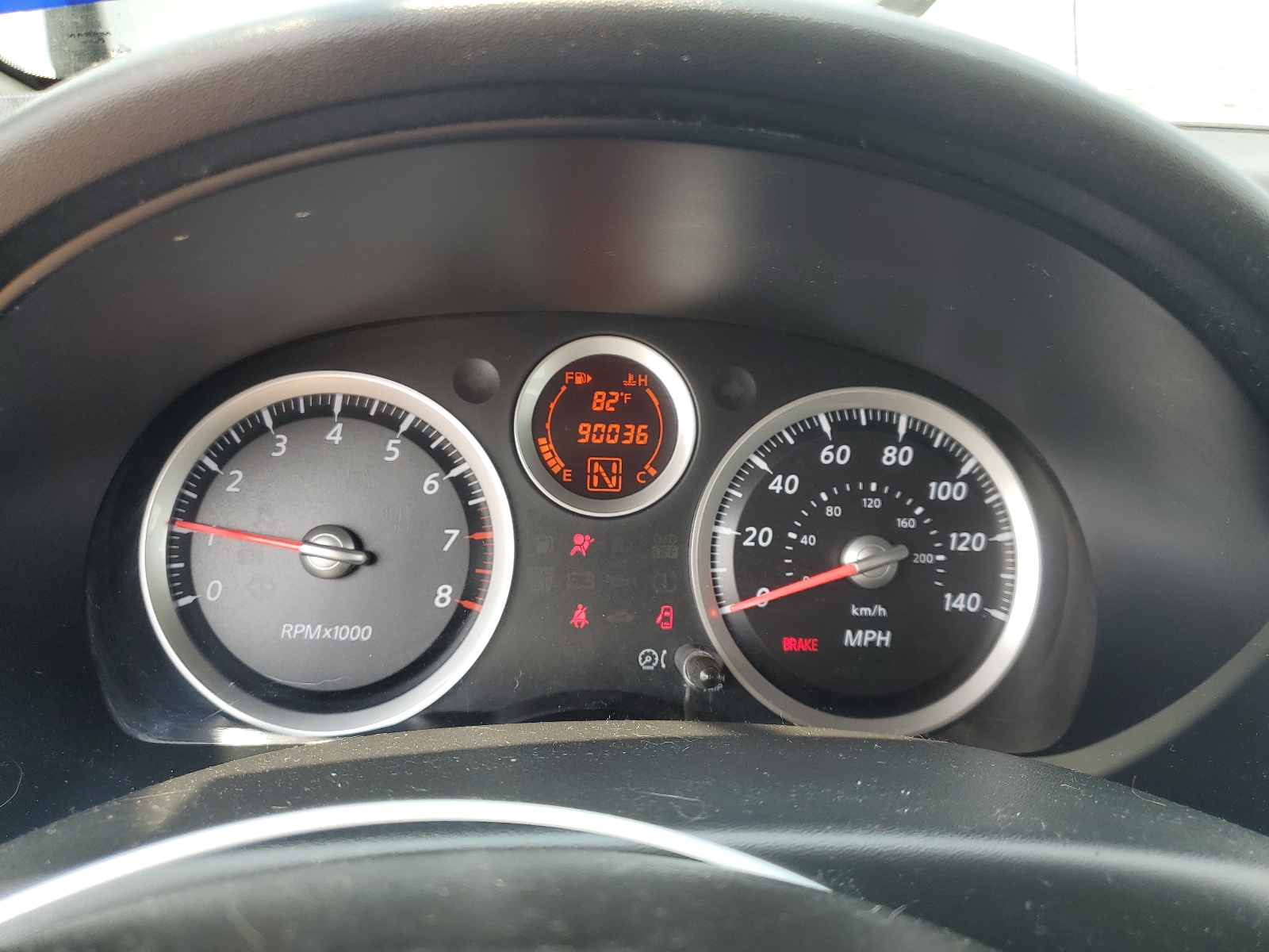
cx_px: 634
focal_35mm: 26
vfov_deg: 53.1
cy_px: 476
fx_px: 953
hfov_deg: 67.3
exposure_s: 1/233
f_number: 1.5
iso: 50
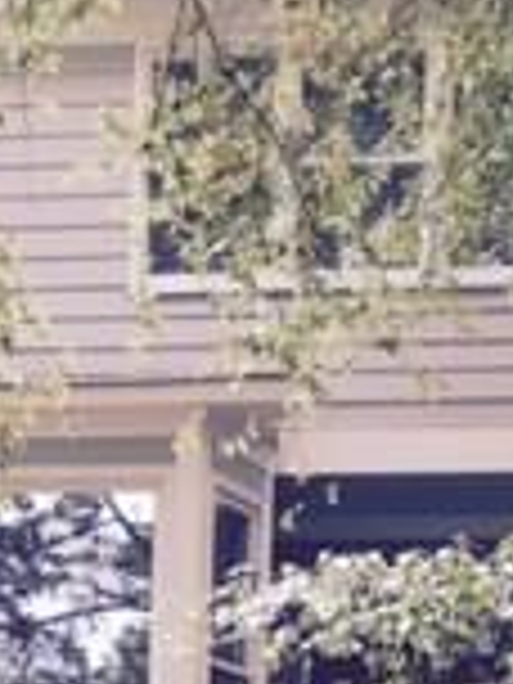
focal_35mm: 122
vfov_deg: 14.7
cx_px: -189
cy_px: 1116
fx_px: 2411
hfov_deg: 11.8
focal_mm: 4.15
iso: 25
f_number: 2.2
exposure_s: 1/60
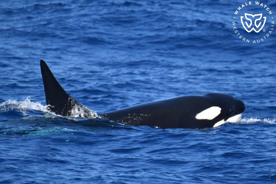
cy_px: 92
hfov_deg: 3.4
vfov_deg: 2.3
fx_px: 4599
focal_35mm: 600
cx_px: 138
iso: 1600
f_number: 6.3
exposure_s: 1/8000
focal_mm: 600
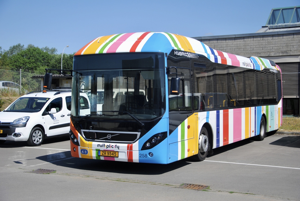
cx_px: 150
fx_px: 438
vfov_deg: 25.8
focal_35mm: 52
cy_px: 100
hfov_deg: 37.8
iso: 140
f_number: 4.5
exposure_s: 1/1000
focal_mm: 35
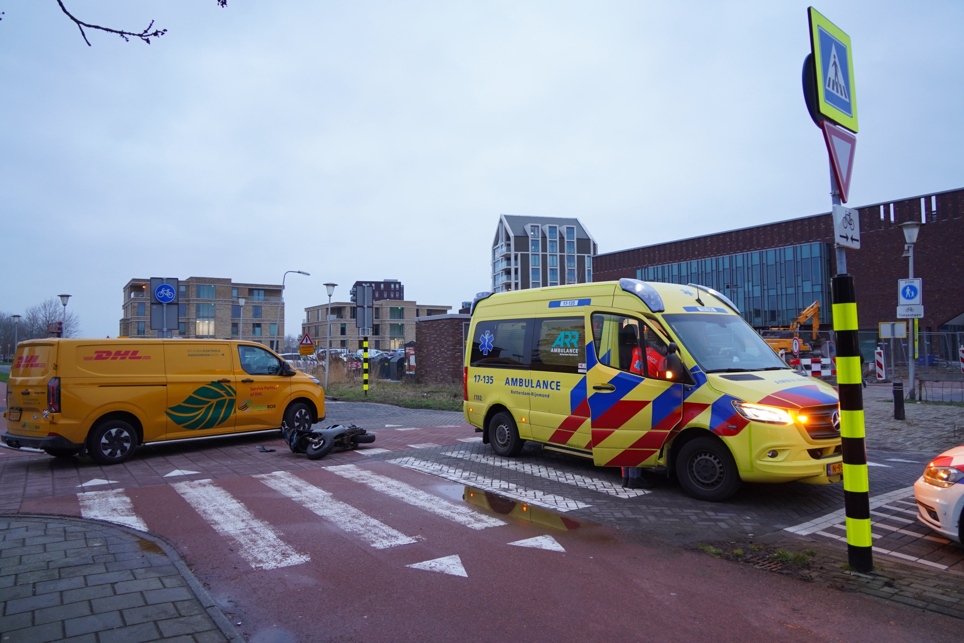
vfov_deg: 53.1
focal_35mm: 24
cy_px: 322
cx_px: 482
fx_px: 643
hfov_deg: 73.7
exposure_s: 1/60
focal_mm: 24
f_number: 3.5
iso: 1000
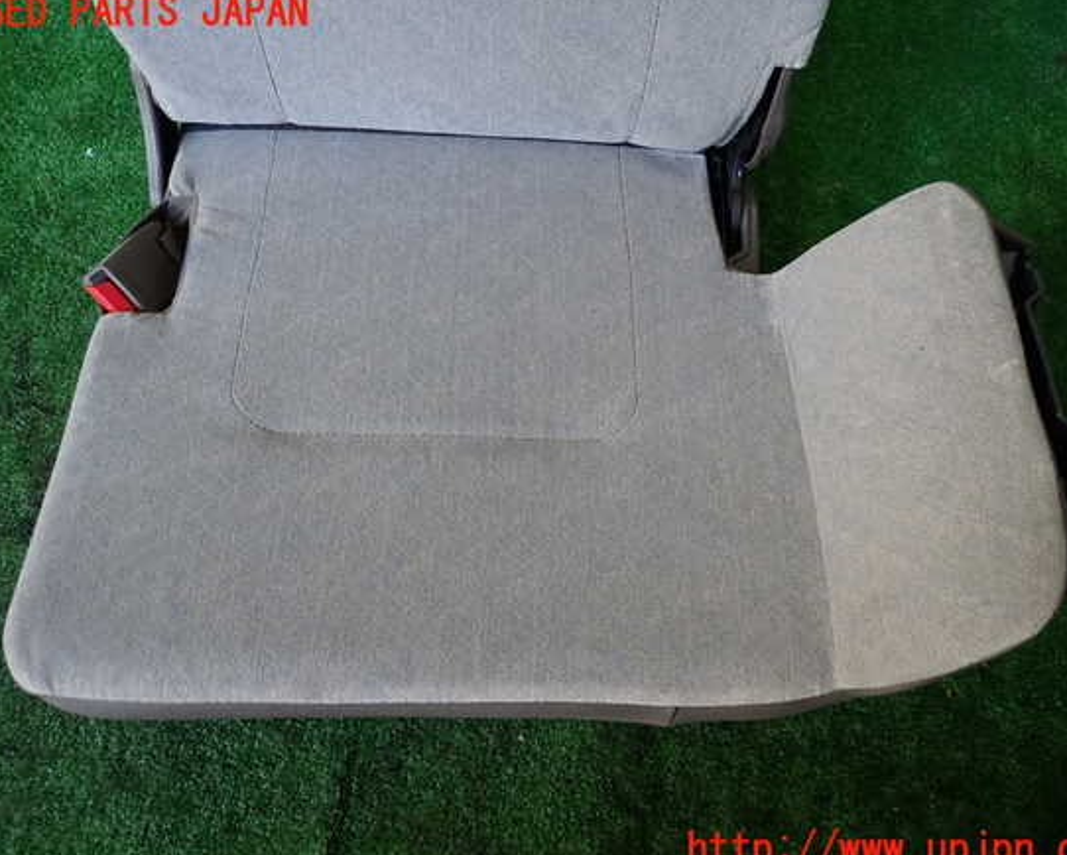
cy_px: 431
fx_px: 853
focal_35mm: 27
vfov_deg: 53.2
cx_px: 541
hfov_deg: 64.0
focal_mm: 4.5
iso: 200
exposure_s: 1/80
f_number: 2
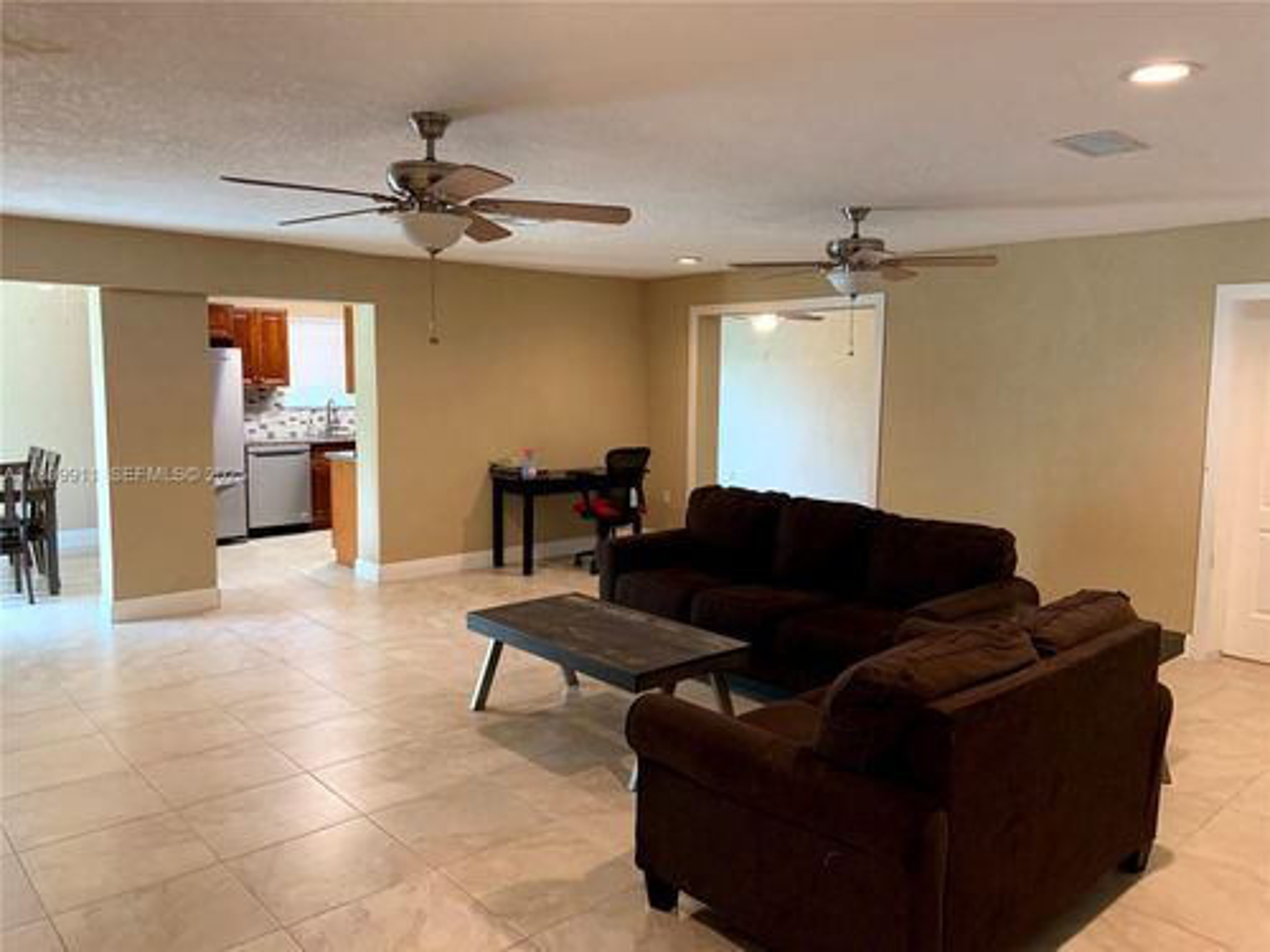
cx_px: 635
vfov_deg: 53.1
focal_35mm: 26
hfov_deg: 67.3
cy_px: 476
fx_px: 954
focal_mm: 4.25
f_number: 1.8
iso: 160
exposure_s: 1/60
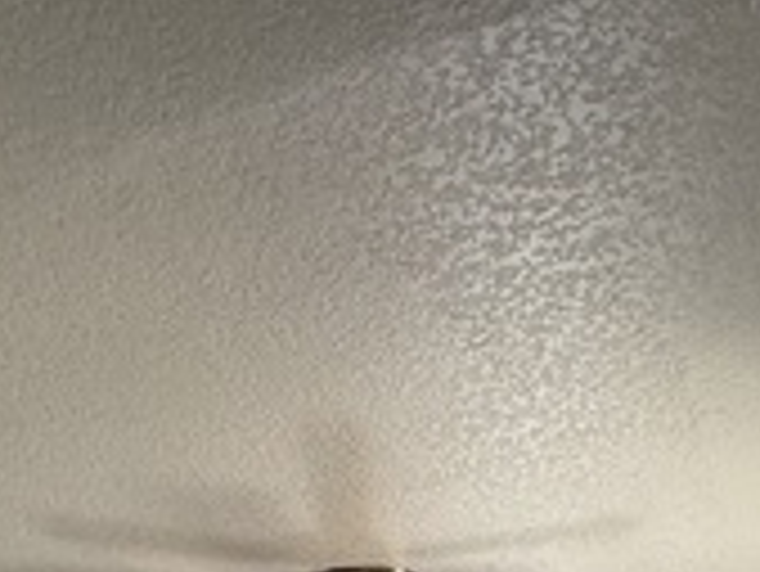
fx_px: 1164
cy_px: 1045
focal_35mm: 53
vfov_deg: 19.8
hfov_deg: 36.1
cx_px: 369
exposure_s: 1/99
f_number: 2.2
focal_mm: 2.22
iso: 64
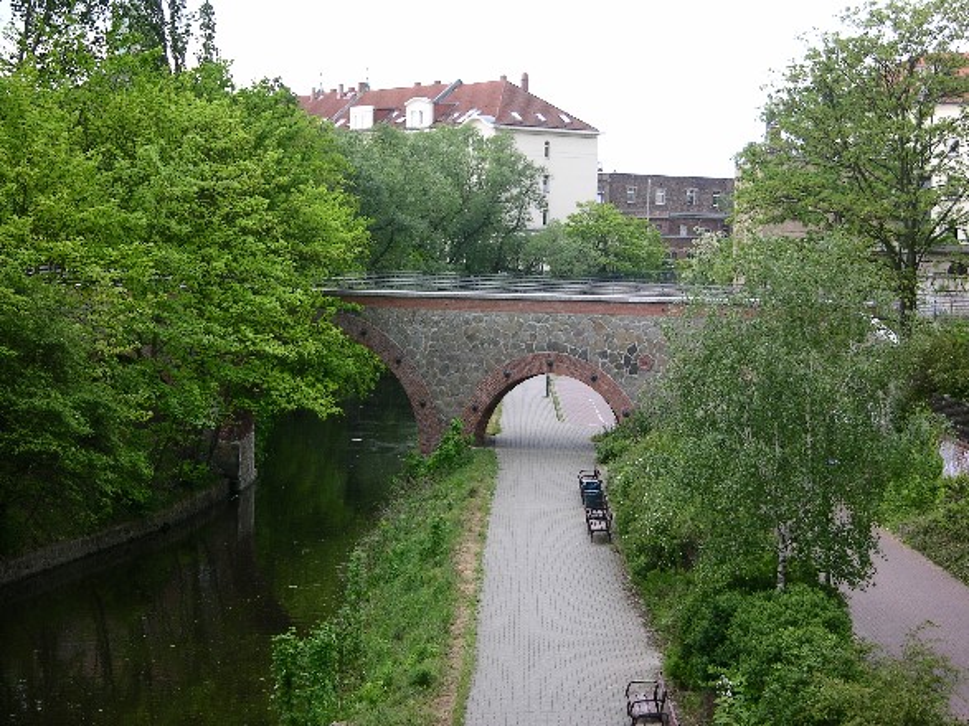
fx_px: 2463
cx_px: 484
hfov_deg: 22.3
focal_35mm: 88
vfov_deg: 16.8
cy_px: 363
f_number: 3.5
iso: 50
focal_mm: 22.3
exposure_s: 1/46.4
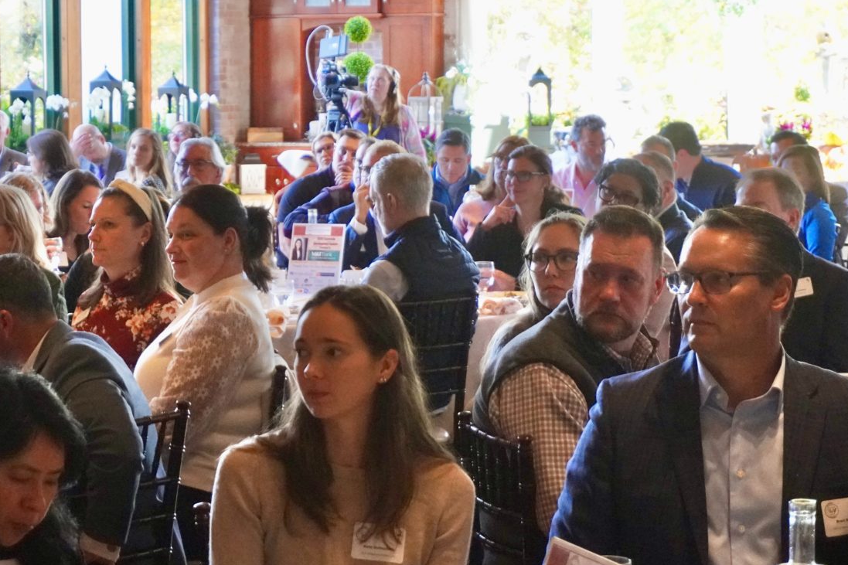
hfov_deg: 19.4
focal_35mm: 105
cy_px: 246
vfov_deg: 13.0
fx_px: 2473
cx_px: 260
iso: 4000
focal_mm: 50
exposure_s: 1/160
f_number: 5.6
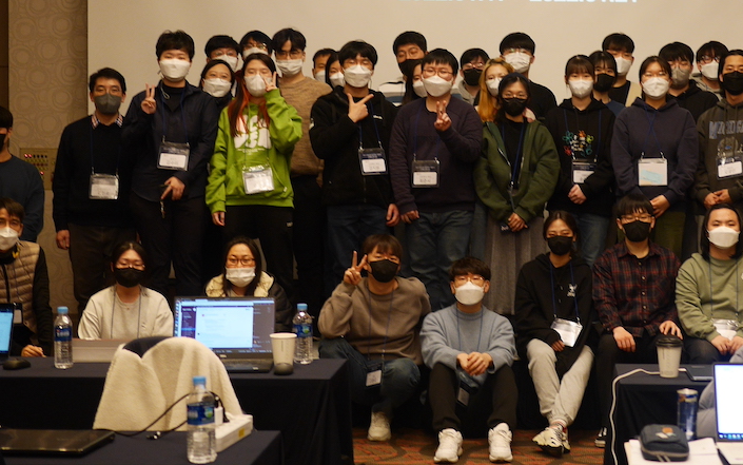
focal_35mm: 77
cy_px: 179
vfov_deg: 16.9
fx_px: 1560
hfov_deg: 26.6
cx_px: 527
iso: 400
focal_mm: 20
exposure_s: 1/60
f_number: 1.7
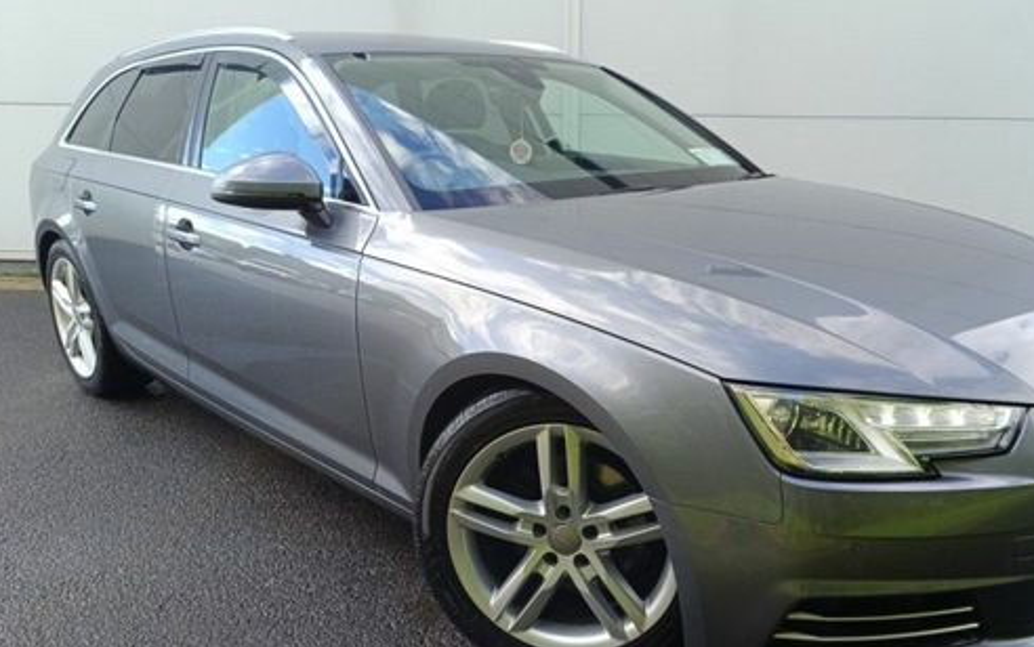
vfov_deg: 40.5
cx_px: 616
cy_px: 384
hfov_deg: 60.7
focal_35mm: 31
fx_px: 874
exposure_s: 1/217
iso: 53
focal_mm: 5.59
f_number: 1.88
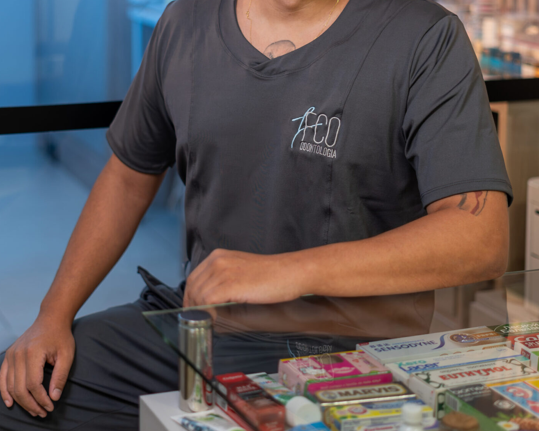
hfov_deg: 26.1
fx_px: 1165
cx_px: 262
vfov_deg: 20.9
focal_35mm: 73
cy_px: 145
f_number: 1.8
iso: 400
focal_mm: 50
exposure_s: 1/200
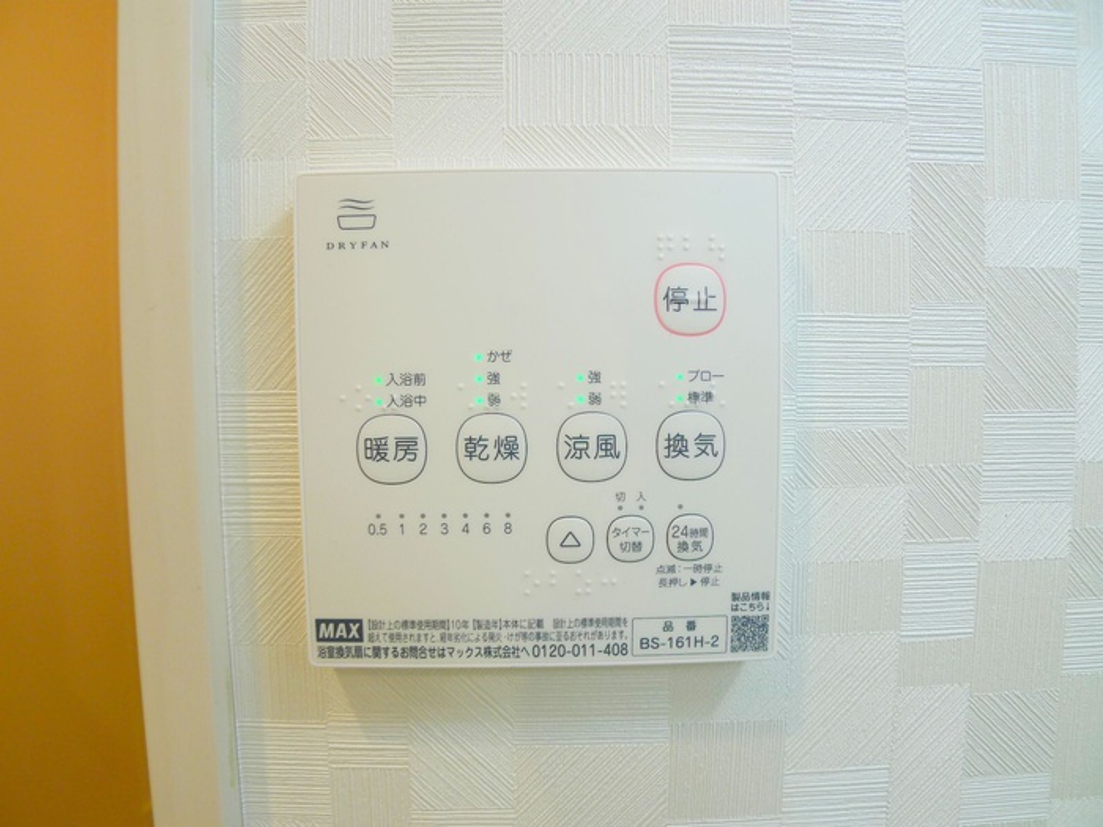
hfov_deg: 71.6
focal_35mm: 24
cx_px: 552
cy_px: 414
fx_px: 765
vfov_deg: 56.8
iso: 80
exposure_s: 1/100
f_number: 2
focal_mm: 5.1
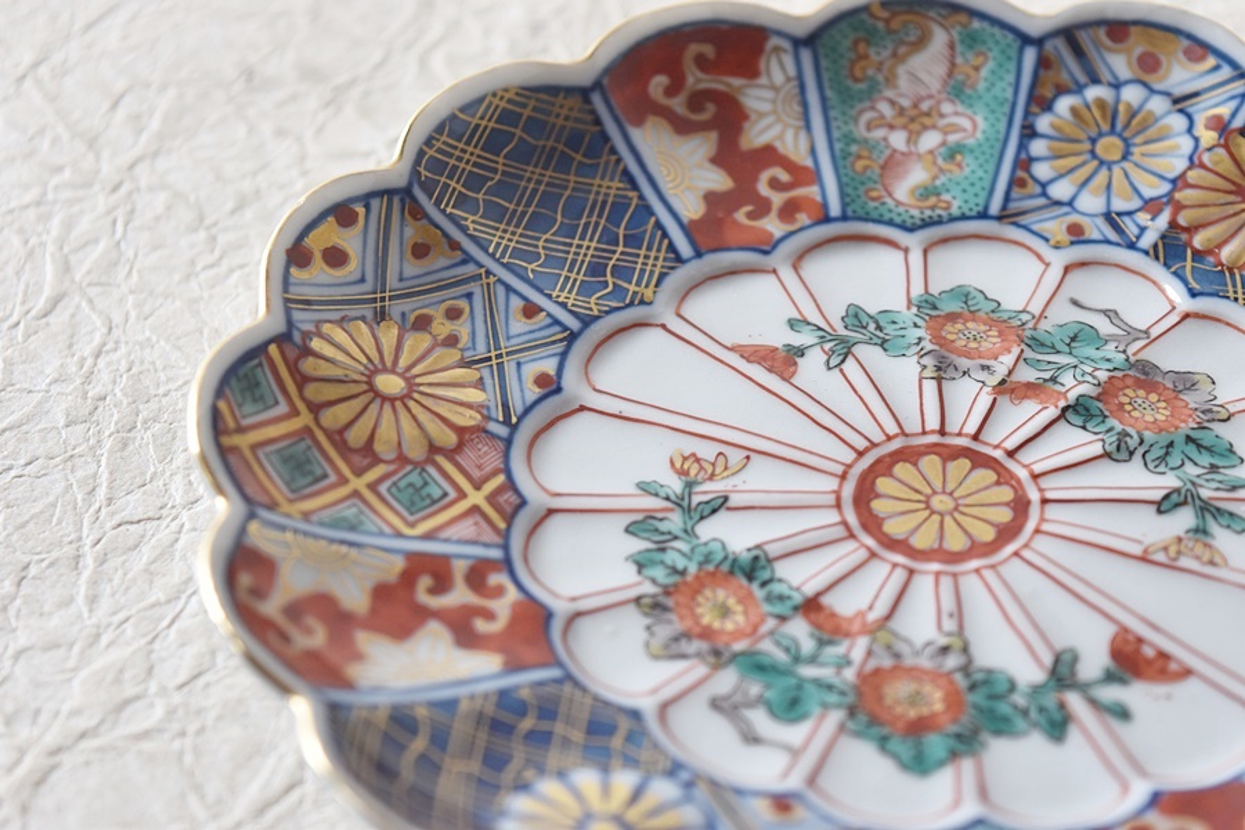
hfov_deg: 26.0
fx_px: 2697
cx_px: 622
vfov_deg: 17.5
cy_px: 415
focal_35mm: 78
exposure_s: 1/5
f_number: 5.6
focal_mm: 52
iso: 400
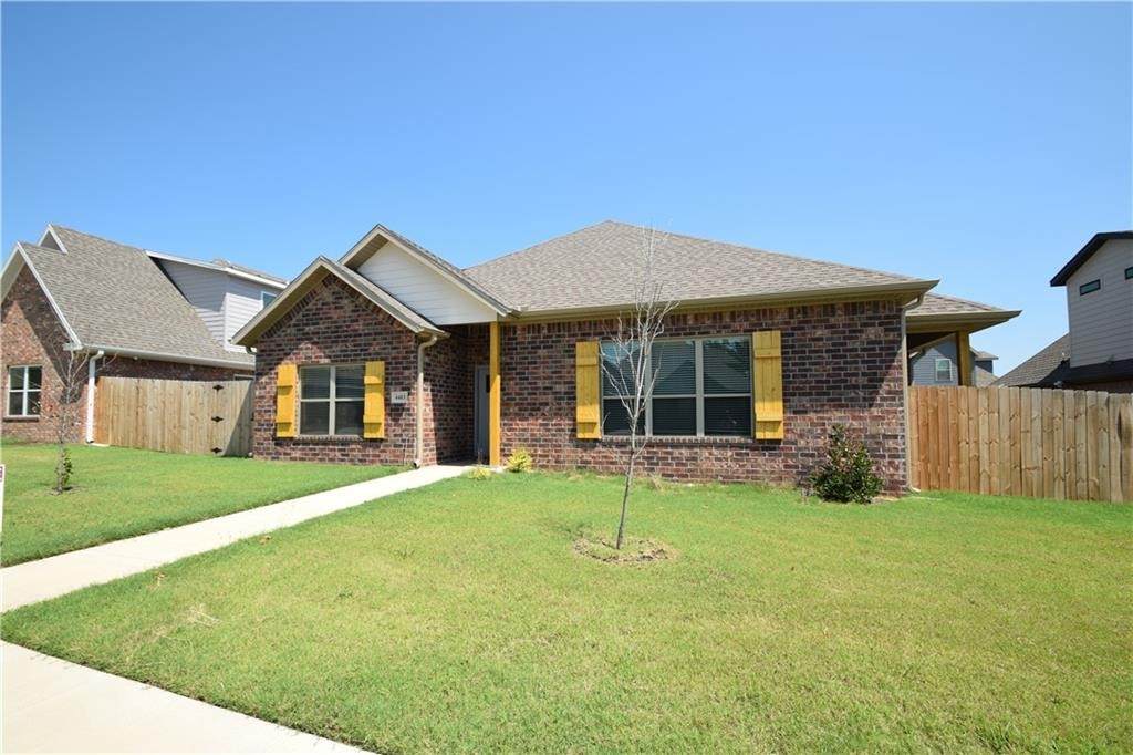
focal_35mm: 15
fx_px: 472
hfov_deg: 100.4
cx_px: 566
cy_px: 378
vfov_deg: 77.3
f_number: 8
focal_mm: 10
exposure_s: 1/200
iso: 100
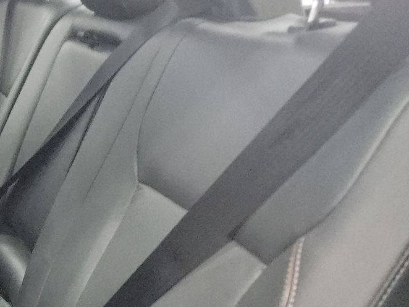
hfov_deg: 28.8
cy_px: 288
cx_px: -80
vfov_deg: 24.4
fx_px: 686
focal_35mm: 58
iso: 4537
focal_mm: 6.7
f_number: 1.8
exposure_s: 1/59
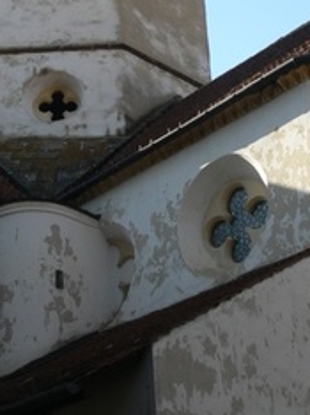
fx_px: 1065
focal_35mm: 89
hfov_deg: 16.5
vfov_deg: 21.8
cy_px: 92
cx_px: 217
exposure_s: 1/100
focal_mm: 7.4
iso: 80
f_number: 4.5
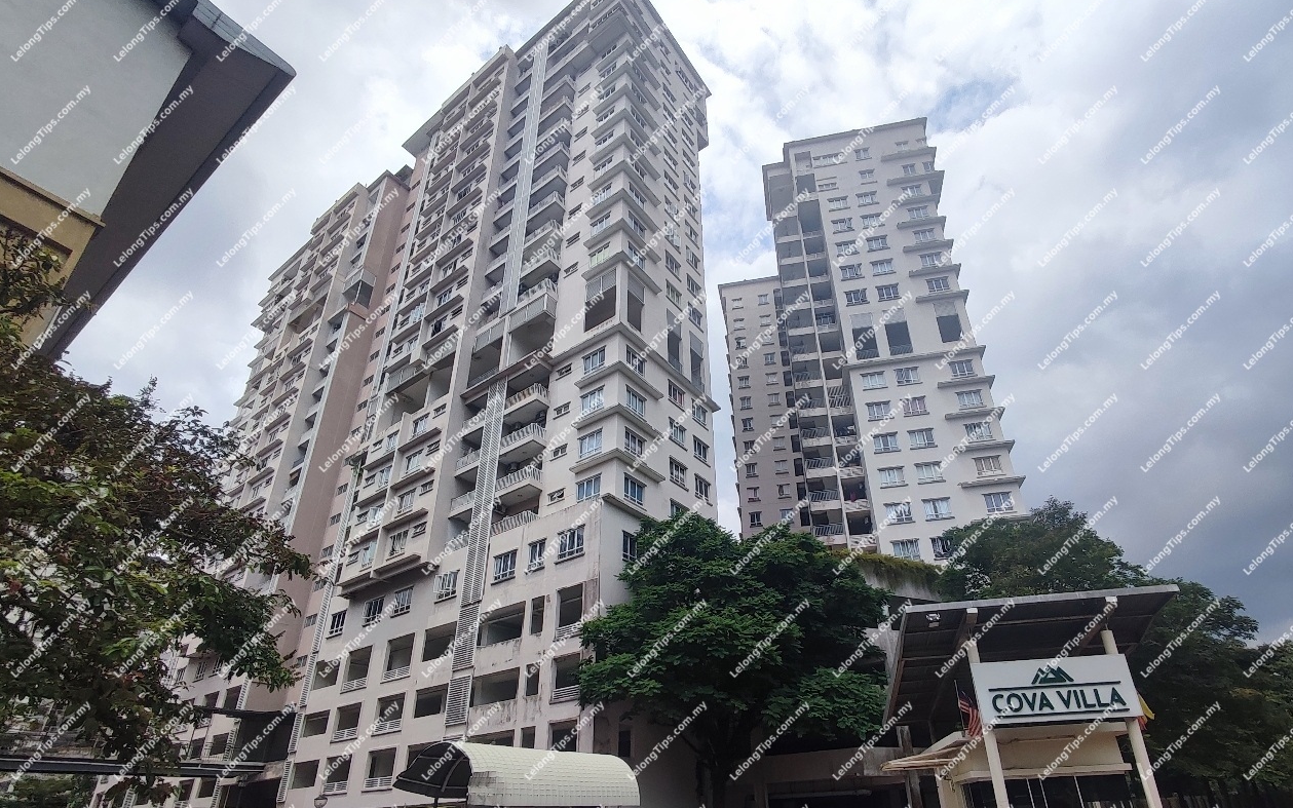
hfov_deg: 94.4
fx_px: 599
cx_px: 647
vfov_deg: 67.7
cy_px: 456
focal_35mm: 17
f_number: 2.2
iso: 50
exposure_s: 1/1910
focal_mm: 1.65
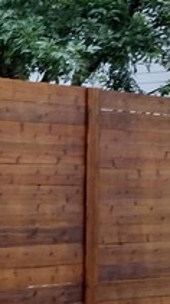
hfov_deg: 7.4
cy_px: 233
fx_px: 1151
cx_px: -353
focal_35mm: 143
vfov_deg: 15.0
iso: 160
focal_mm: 4.71
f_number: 1.7
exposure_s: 1/120
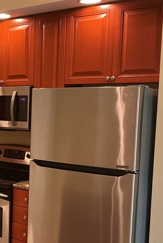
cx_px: -14
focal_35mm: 61
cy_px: 150
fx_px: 414
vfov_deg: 32.7
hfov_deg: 21.2
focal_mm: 3
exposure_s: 1/60
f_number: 1.8
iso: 100
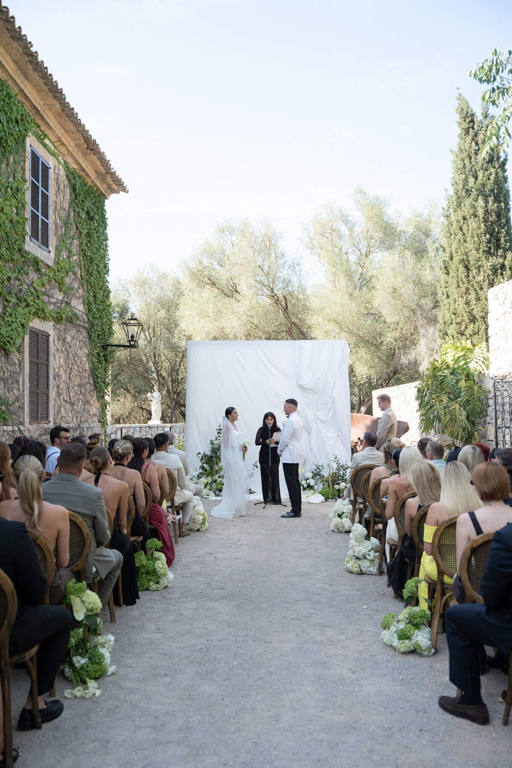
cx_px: 256
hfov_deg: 38.9
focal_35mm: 34
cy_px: 384
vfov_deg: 55.8
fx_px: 725
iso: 250
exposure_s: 1/1250
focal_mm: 34
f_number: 2.8
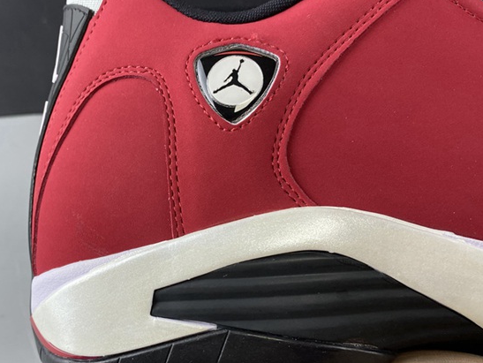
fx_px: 531
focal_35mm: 38
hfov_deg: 47.9
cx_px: 152
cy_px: 205
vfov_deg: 37.7
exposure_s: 1/100
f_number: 1.8
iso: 80
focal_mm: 4.25
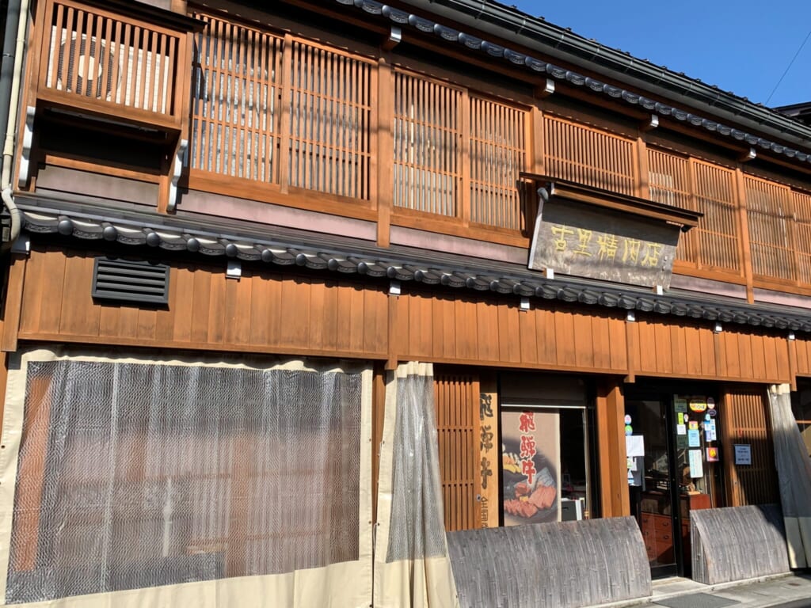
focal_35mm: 26
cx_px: 406
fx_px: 609
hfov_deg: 67.3
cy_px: 304
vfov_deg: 53.1
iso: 25
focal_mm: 4.25
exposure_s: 1/1880
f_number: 1.8
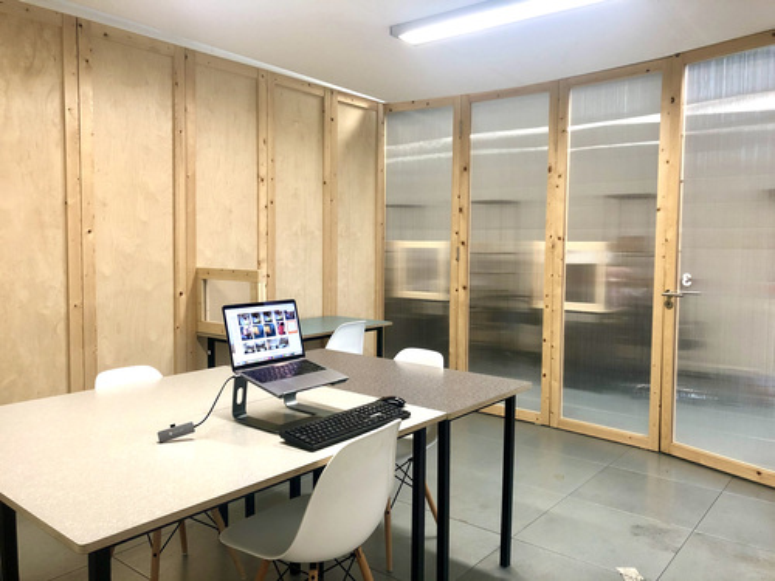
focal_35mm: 28
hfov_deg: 63.4
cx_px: 388
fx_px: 627
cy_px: 290
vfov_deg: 49.7
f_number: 1.8
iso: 40
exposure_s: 1/15
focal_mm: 3.99
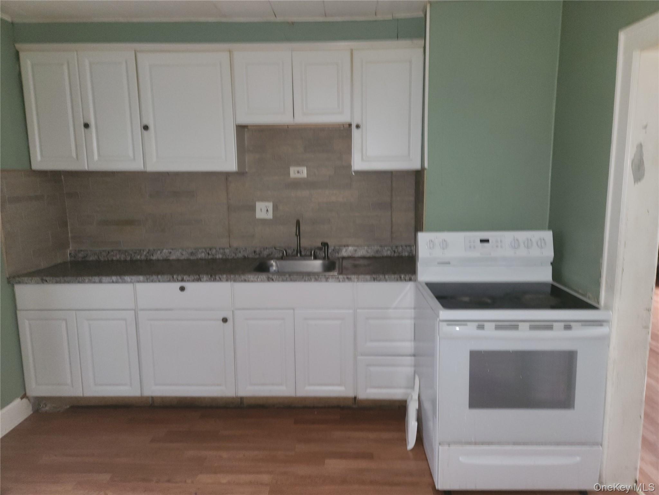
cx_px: 330
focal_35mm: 23
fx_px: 438
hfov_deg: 73.9
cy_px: 248
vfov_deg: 58.9
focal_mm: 5.4
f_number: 1.8
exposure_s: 1/17
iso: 125
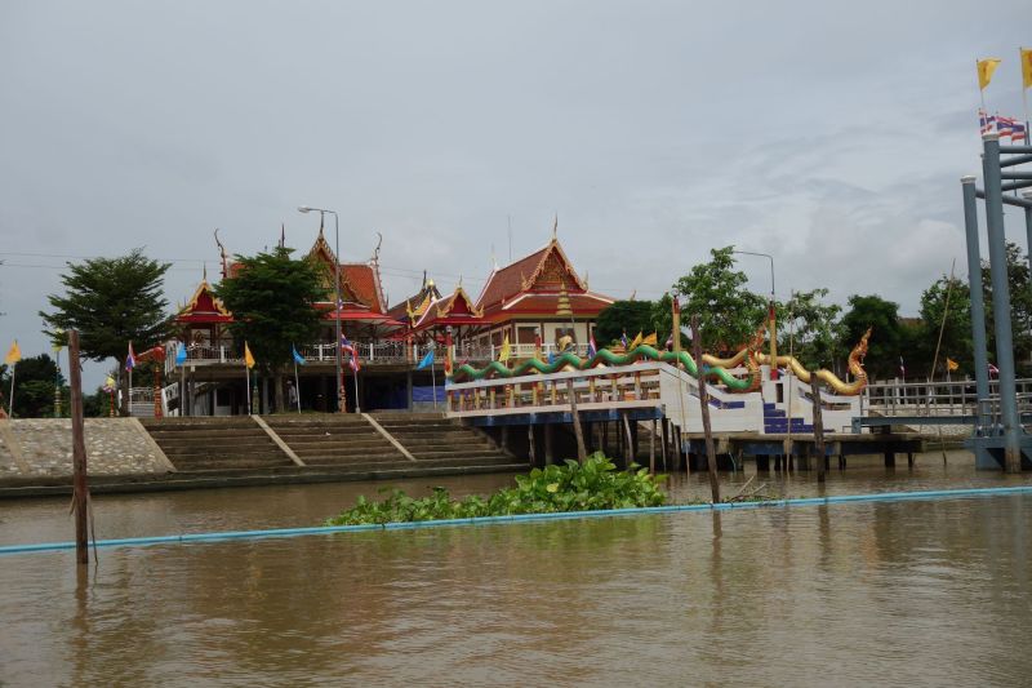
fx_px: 1175
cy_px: 344
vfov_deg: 32.6
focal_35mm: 41
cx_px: 516
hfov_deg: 47.4
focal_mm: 15.1
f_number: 7.1
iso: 125
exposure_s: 1/800
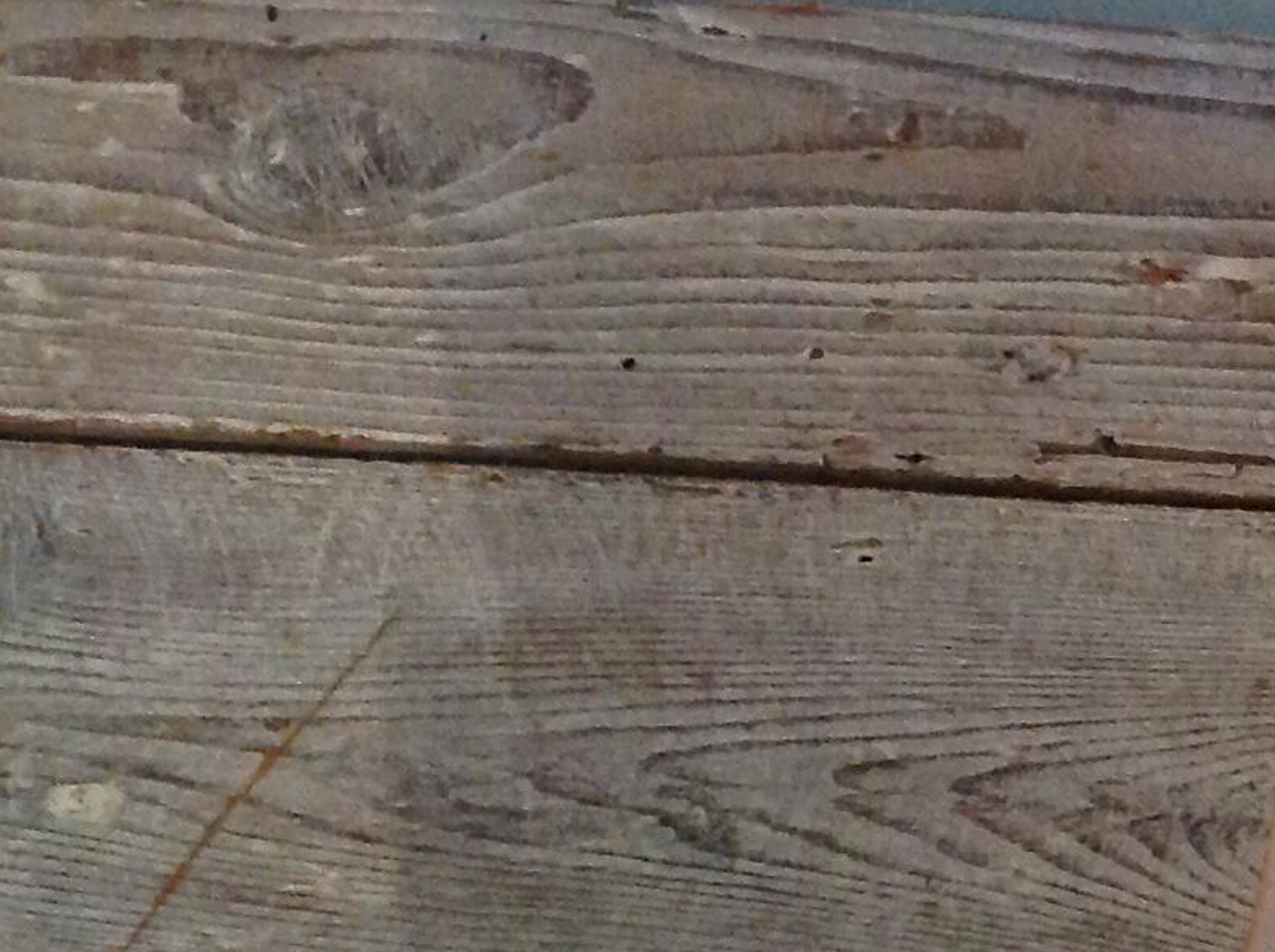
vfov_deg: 12.7
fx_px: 4229
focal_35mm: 115
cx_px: 2093
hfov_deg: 15.4
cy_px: 955
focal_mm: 4.28
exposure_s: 1/17
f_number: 2.4
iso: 320
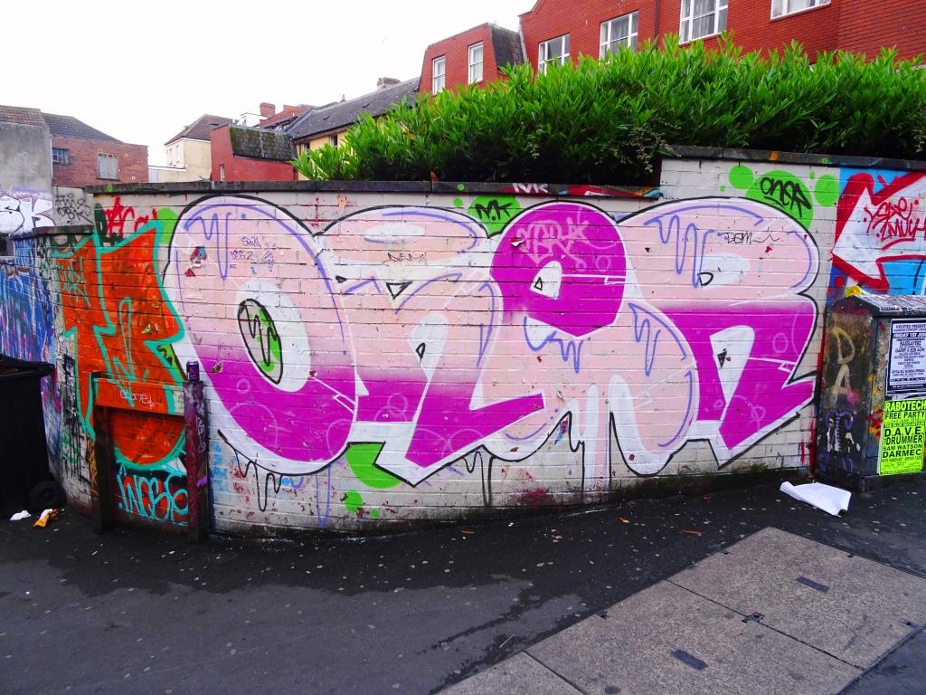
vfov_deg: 56.8
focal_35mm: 24
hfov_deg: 71.6
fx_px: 642
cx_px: 463
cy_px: 348
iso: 80
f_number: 3.5
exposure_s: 1/125
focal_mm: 4.1
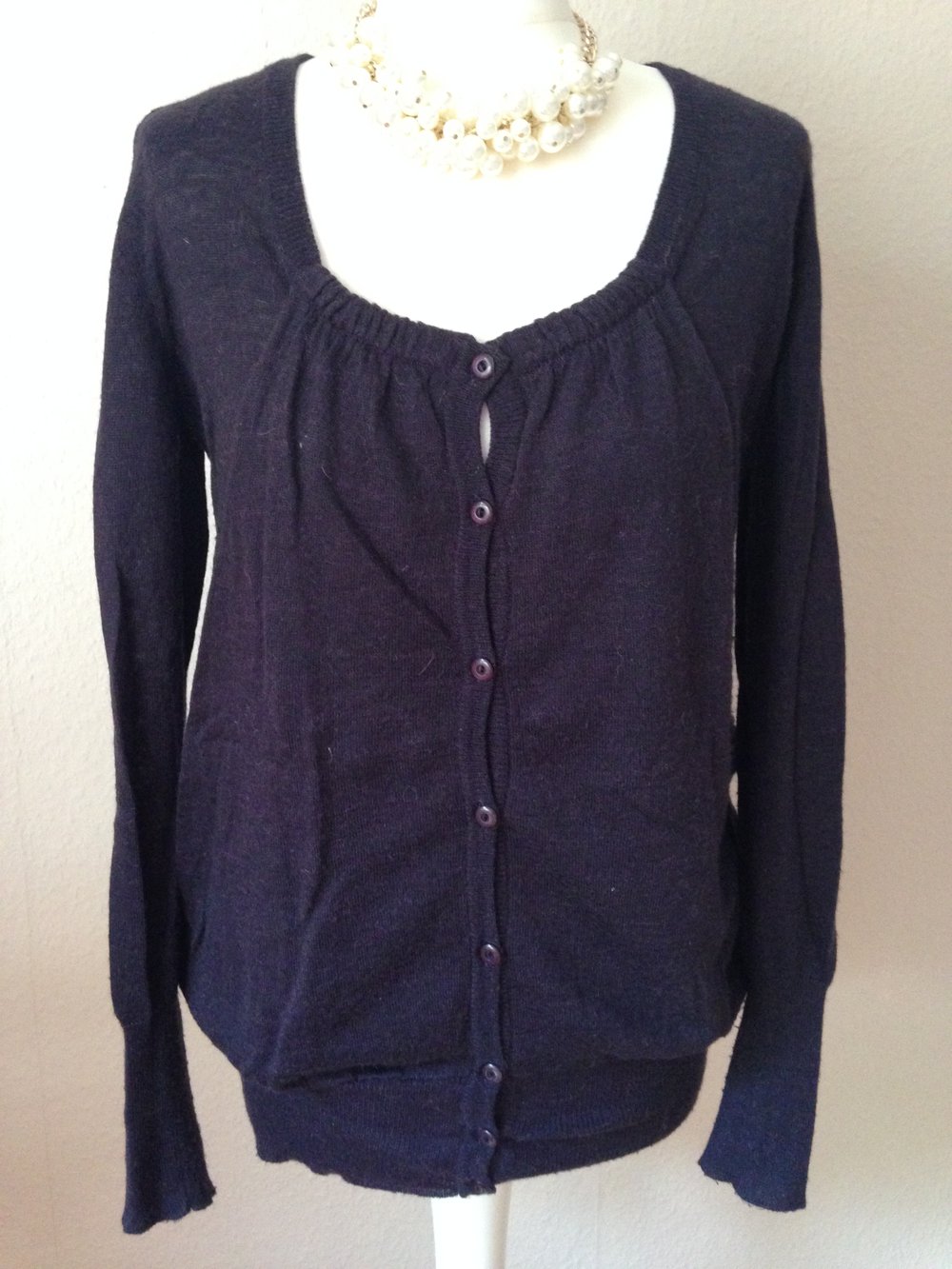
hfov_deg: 43.0
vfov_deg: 55.3
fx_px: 1210
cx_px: 476
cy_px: 634
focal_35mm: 33
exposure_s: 1/20
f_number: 2.4
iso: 400
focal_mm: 4.12
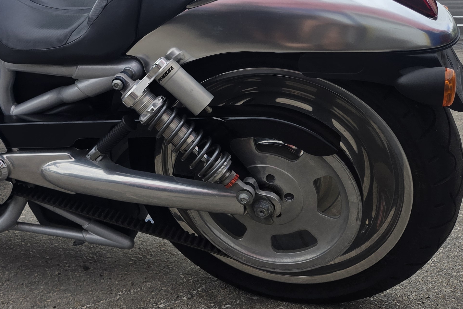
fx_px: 643
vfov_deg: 26.6
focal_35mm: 50
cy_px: 77
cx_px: 72
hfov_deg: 37.7
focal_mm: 5.4
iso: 25
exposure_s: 1/1073
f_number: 1.8
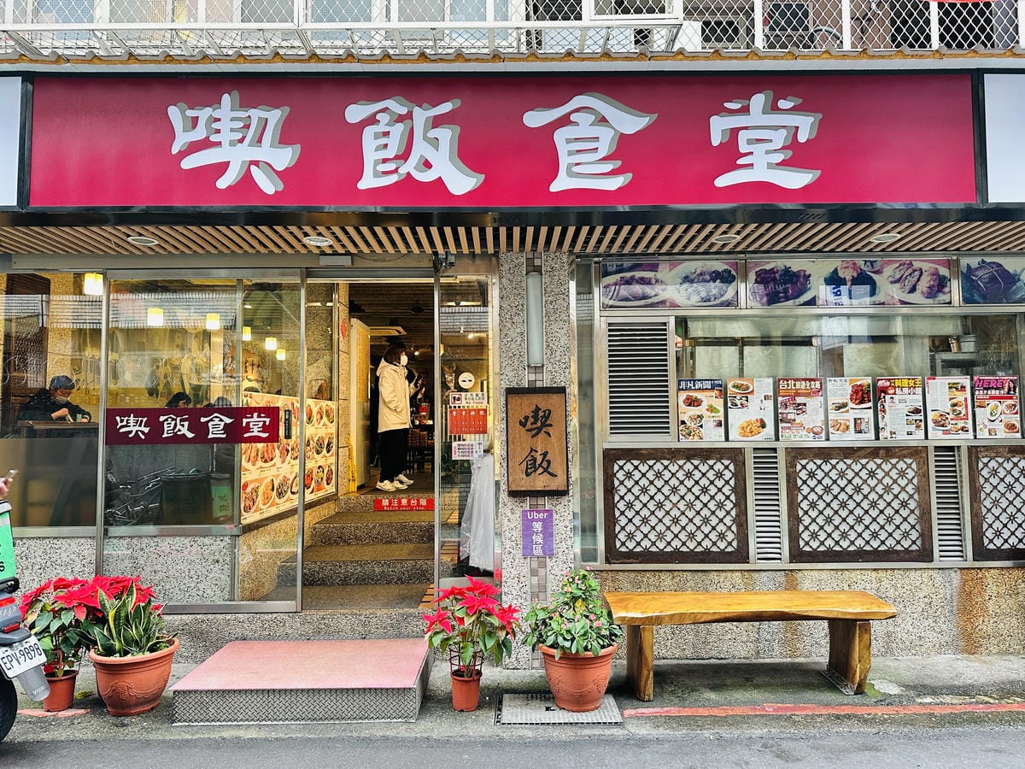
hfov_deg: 71.6
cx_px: 512
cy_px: 384
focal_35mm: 24
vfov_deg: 56.8
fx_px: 711
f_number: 1.78
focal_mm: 6.86
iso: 200
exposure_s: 1/60
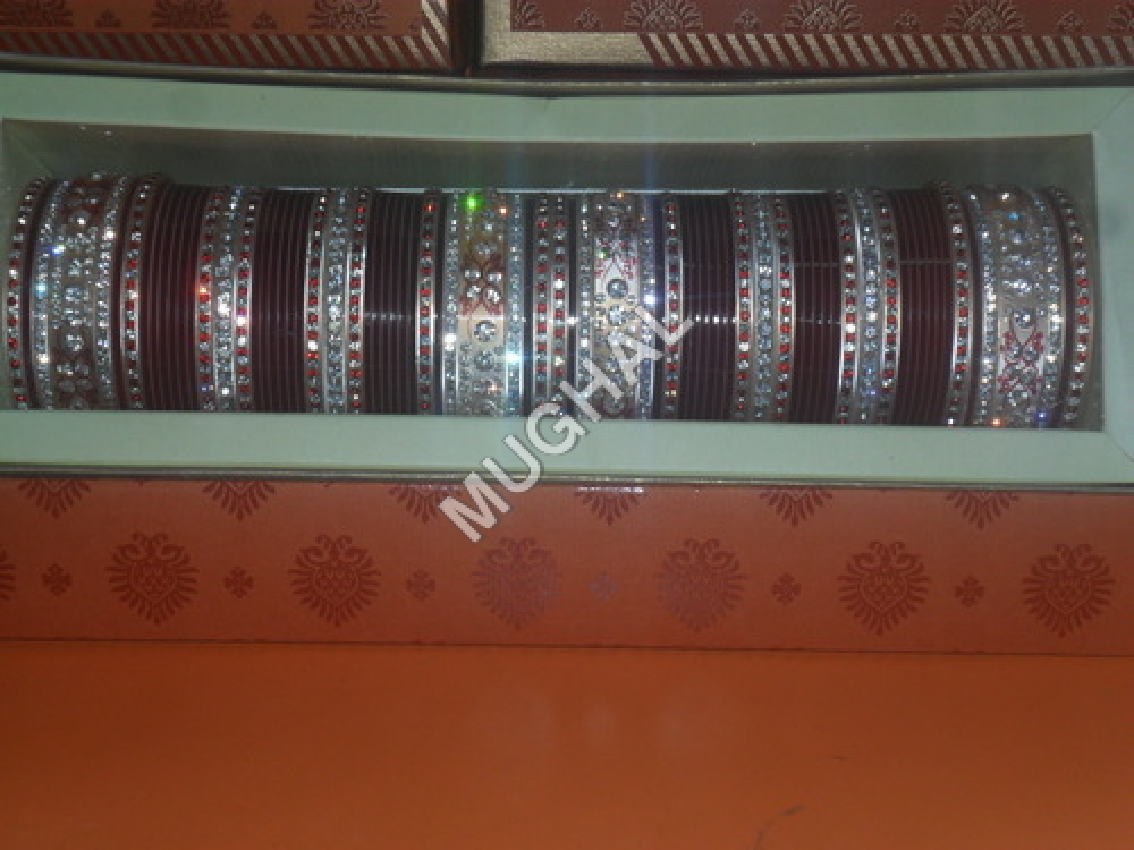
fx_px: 2064
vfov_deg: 23.3
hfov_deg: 30.7
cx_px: 567
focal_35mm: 63
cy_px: 425
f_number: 14.1
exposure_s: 1/60
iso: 100
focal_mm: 11.2
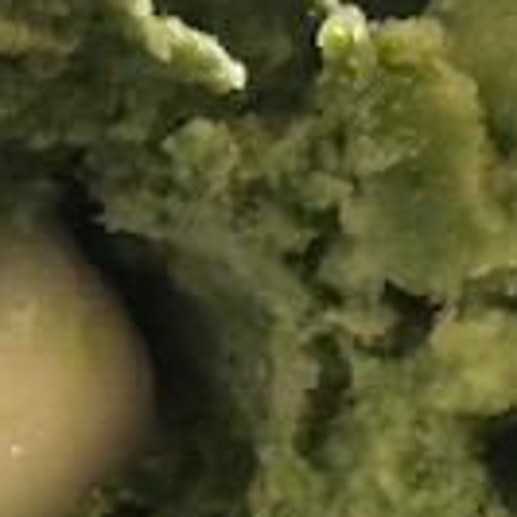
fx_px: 2011
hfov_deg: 14.5
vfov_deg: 14.3
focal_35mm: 119
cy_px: 575
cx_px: 43
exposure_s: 1/15
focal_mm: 3.99
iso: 100
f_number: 1.8
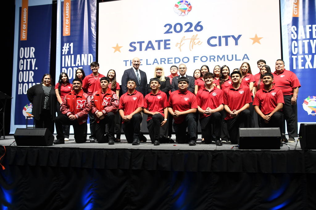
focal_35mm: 31
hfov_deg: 60.3
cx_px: 158
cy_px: 105
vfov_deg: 42.3
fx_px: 272
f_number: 3.5
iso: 800
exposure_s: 1/80
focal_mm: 21
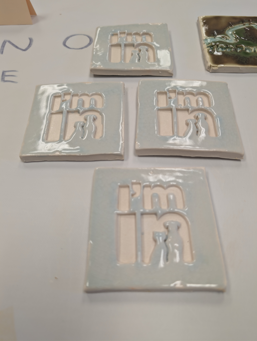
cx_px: 128
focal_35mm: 24
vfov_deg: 71.5
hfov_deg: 56.9
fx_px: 237
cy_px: 170
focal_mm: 6.9
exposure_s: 1/20
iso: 26
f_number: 1.68
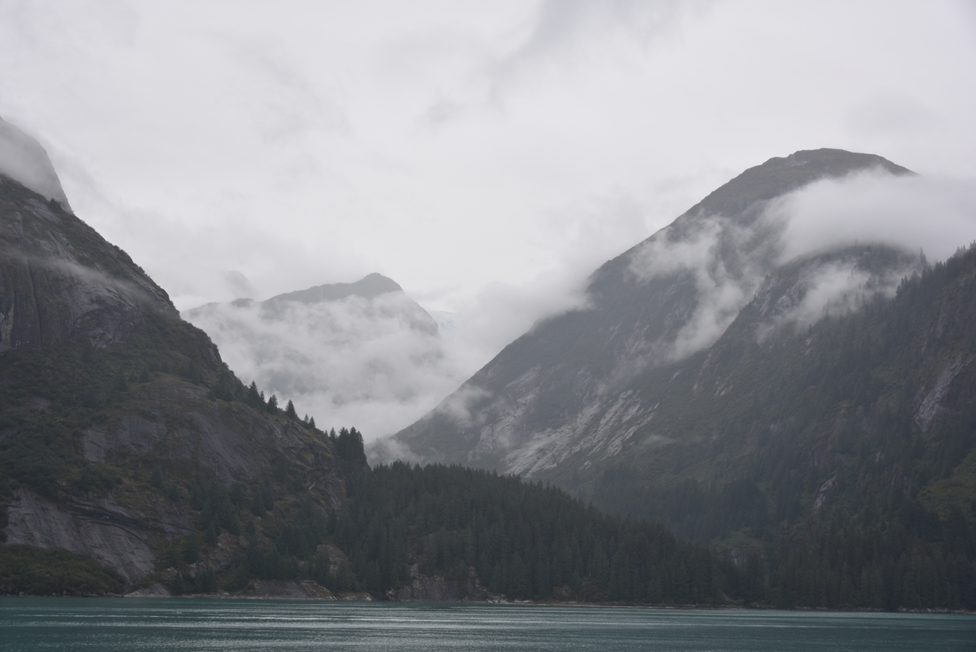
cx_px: 472
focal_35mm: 50
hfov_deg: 39.6
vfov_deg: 27.0
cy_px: 322
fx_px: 1356
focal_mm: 48
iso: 100
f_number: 6.3
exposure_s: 1/125
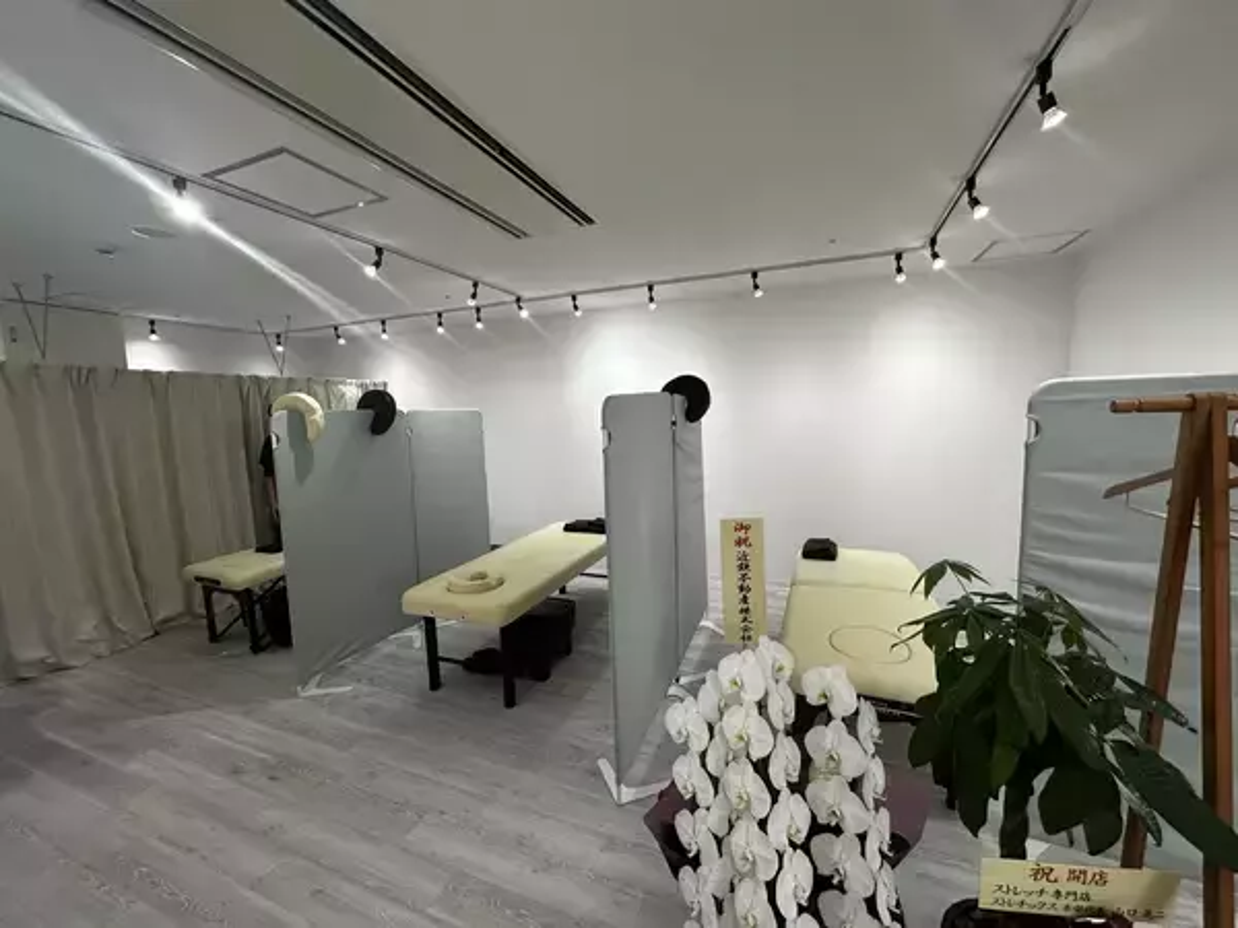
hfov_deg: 102.1
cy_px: 464
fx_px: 501
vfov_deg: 85.7
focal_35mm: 14
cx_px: 619
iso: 160
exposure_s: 1/120
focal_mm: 2.22
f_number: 2.2
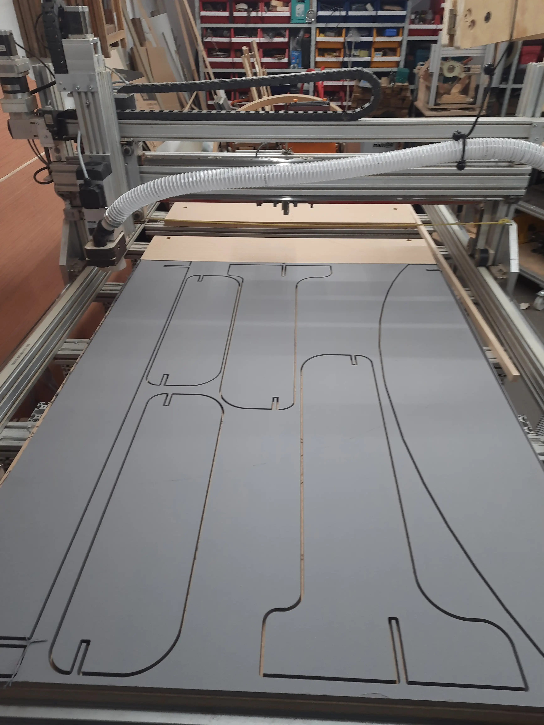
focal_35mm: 24
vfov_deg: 71.6
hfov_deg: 56.8
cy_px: 362
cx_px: 272
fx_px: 503
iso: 125
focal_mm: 5.23
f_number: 1.8
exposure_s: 1/50
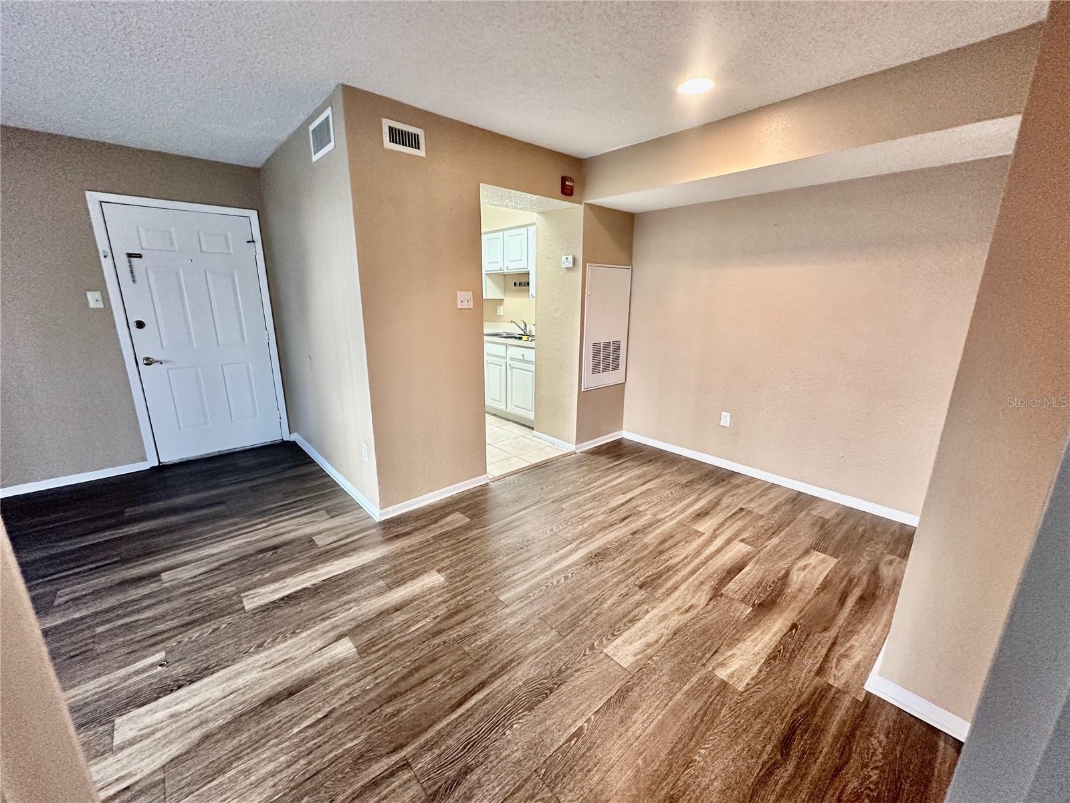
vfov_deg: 85.7
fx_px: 433
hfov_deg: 102.1
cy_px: 402
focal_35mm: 14
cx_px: 535
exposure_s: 1/60
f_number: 2.2
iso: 320
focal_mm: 2.22
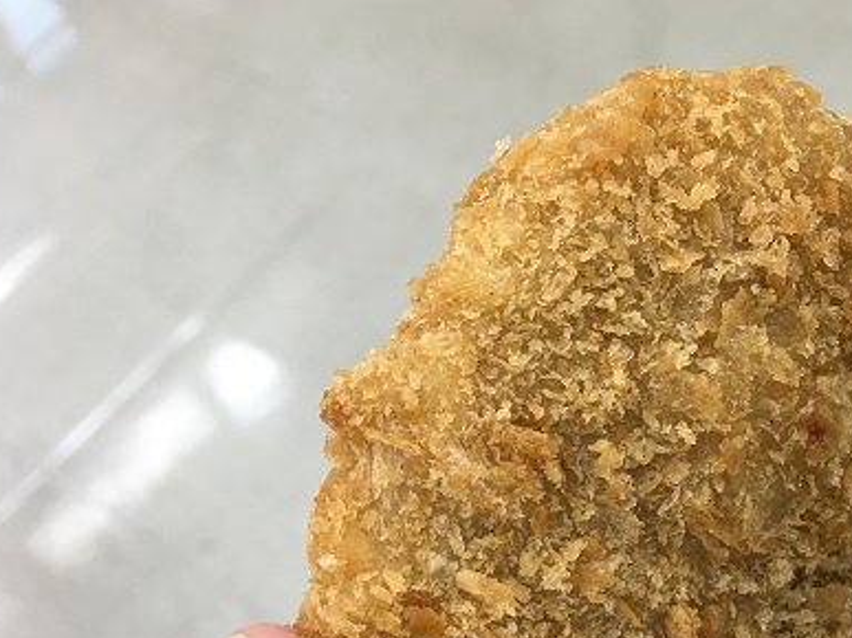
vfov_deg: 31.7
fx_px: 1107
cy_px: 458
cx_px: 627
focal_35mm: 45
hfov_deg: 41.0
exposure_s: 1/15
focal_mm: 4.15
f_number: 2.2
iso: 25
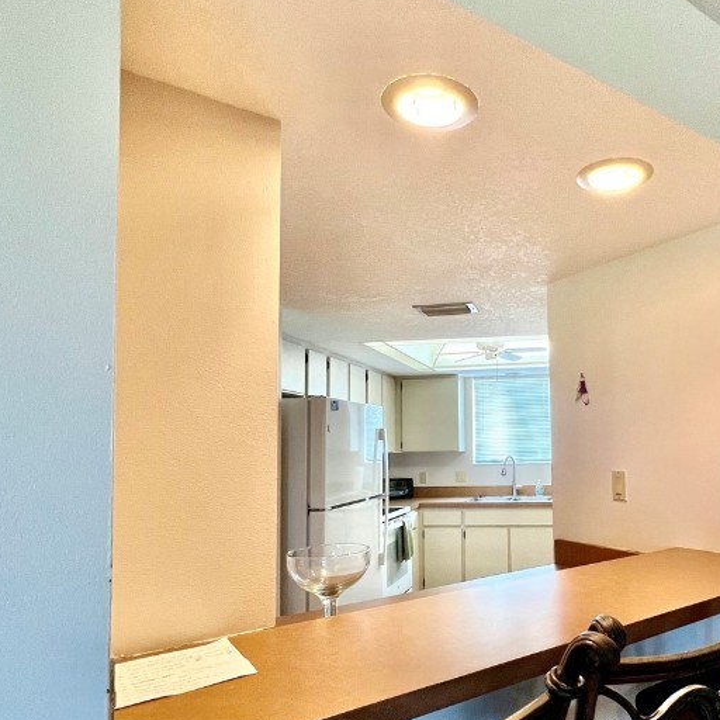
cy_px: 412
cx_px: 509
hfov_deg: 64.5
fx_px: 541
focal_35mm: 23
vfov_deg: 66.9
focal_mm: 1.57
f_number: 1.8
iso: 125
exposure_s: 1/60
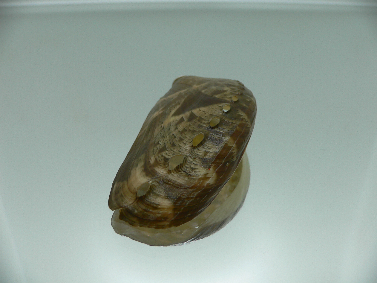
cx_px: 188
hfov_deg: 52.6
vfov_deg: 40.7
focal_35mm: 35
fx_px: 381
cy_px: 142
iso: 80
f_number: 2.8
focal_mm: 4.6
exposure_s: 1/100
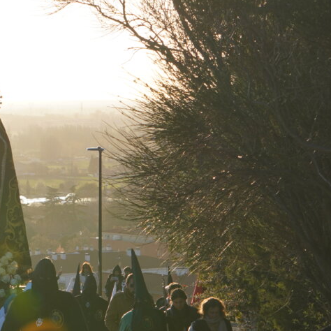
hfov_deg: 9.2
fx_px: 2046
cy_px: 144
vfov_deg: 9.2
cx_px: -44
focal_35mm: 189
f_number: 6.3
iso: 100
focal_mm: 55
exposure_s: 1/200
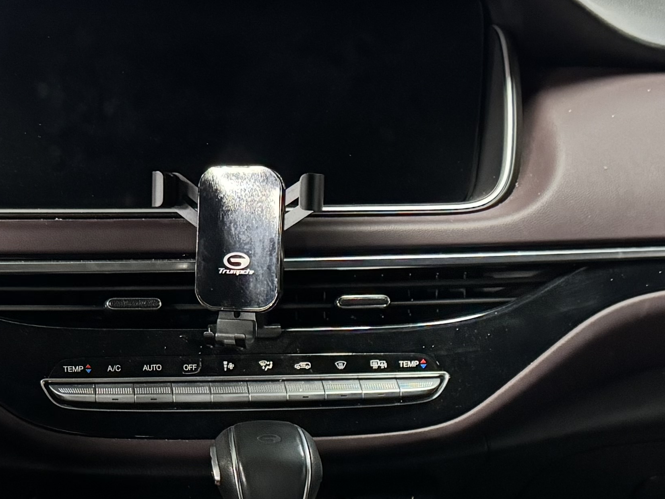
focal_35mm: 83
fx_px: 1594
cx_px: 192
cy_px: 378
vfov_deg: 17.7
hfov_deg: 23.4
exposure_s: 1/33
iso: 640
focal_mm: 6.86
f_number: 1.78
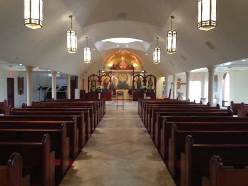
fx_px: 251
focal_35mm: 35
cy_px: 93
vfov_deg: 40.7
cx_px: 124
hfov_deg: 52.6
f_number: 2.4
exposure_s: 1/20
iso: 160
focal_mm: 4.28
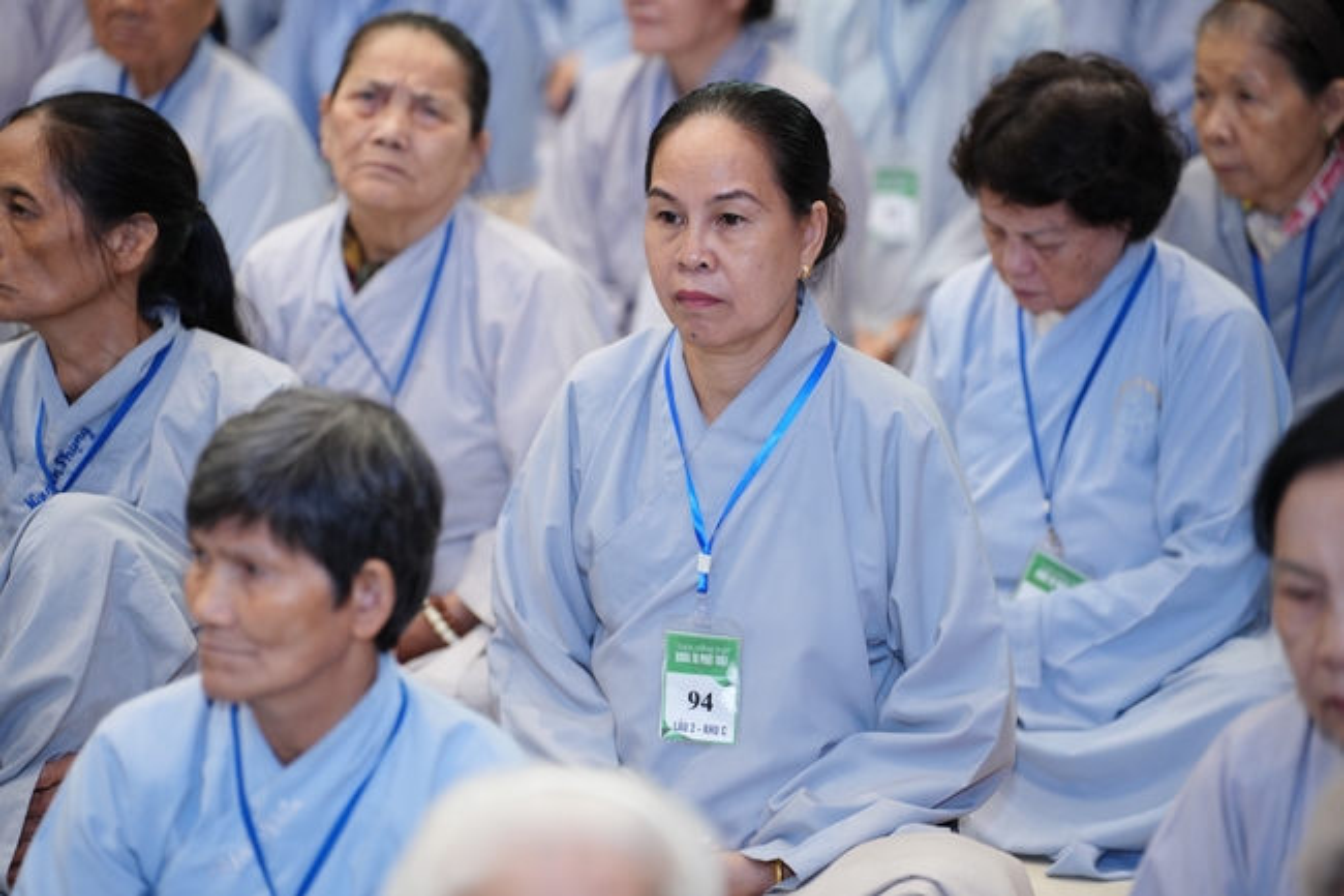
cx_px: 672
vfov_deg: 11.5
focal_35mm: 119
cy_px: 448
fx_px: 4441
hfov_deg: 17.2
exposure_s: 1/100
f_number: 2.8
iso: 1250
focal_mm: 119
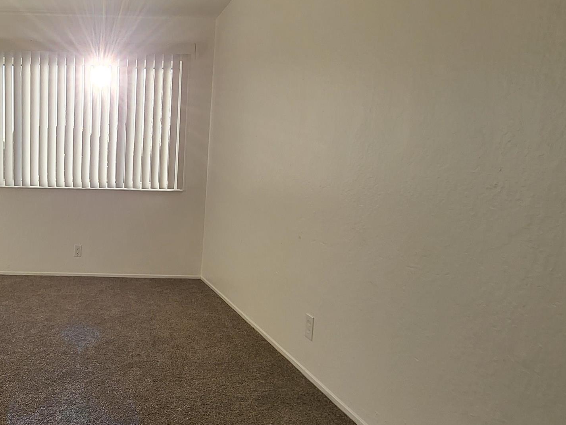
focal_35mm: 28
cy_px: 246
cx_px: 86
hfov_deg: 57.0
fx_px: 458
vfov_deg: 49.6
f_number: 2.2
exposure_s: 1/296
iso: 32
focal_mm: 1.74
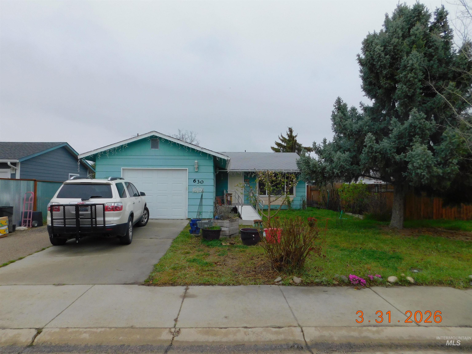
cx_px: 236
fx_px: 314
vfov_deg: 58.9
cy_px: 177
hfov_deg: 73.9
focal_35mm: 23
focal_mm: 4
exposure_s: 1/640
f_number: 3
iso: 125
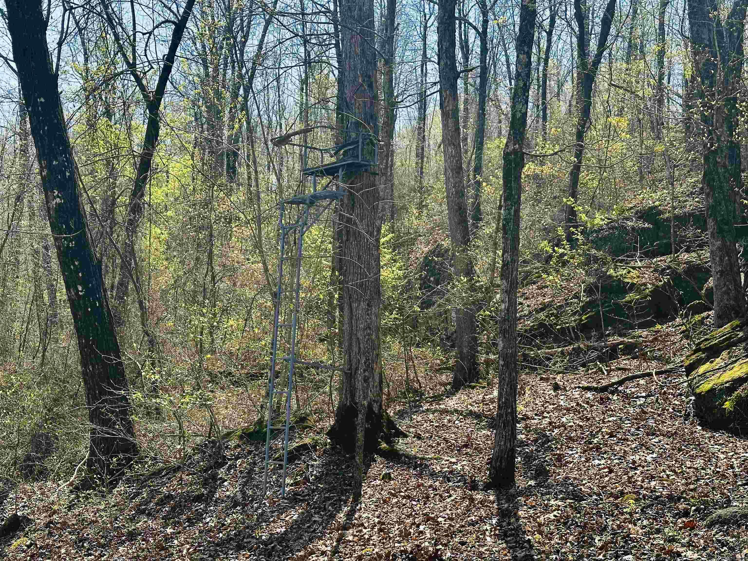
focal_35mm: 48
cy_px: 280
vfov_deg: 30.3
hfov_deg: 39.7
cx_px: 374
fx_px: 1037
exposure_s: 1/1323
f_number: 1.78
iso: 64
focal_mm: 6.86
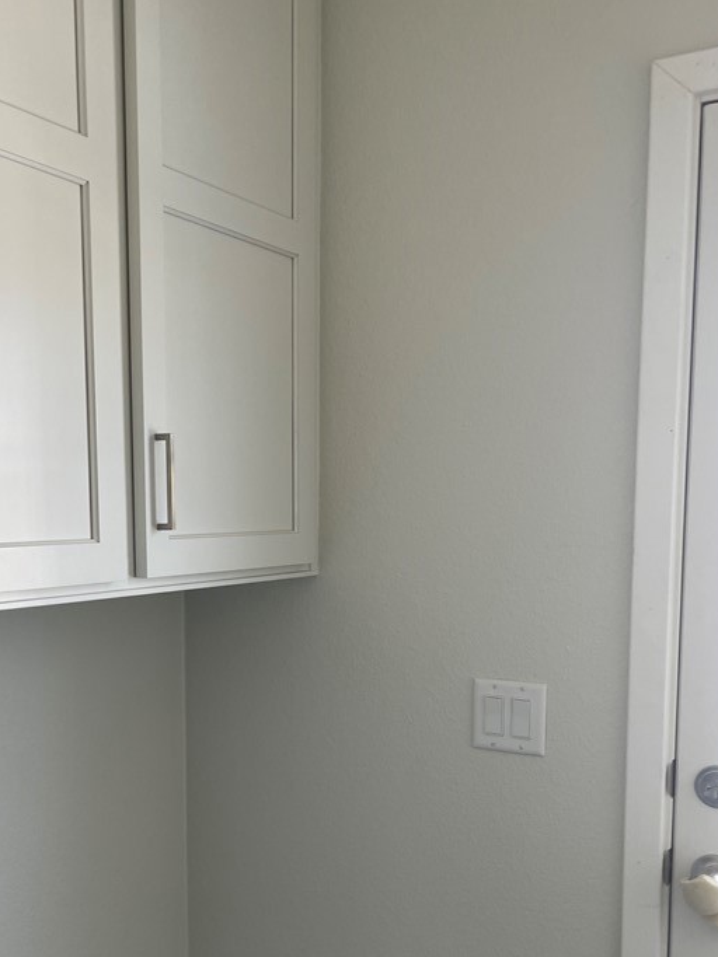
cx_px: 223
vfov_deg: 47.0
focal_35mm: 39
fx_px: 1079
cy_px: 646
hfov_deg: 36.3
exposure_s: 1/121
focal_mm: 4.2
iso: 50
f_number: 1.6
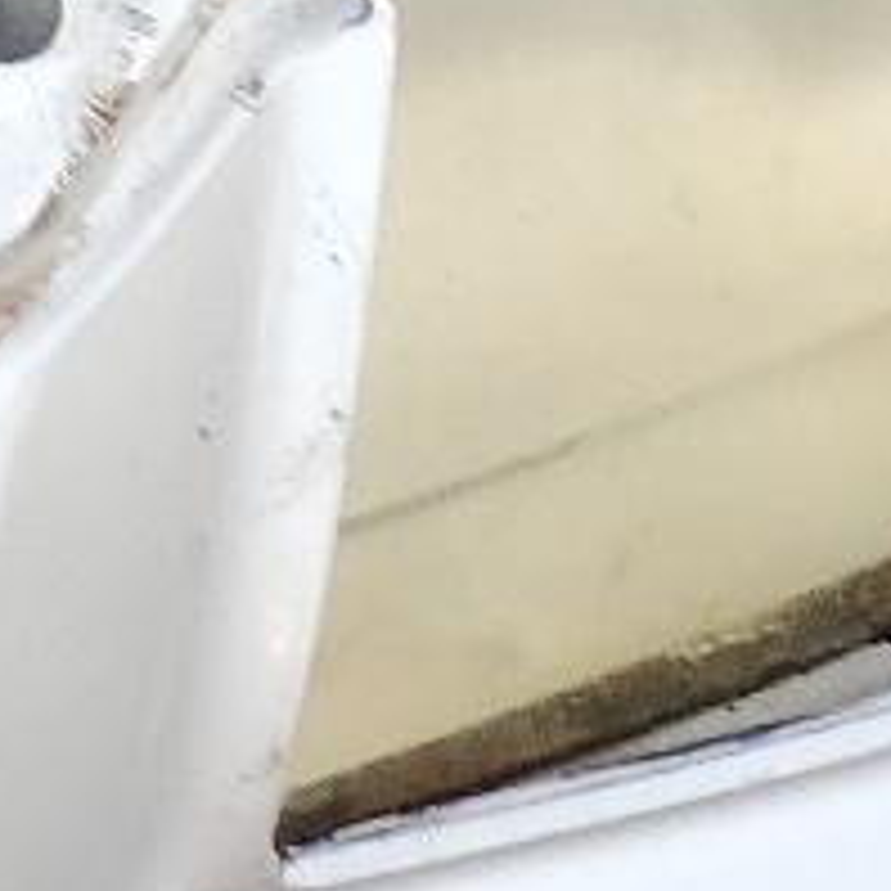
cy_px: -1534
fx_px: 5417
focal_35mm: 186
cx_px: -2542
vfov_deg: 8.3
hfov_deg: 7.2
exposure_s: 1/217
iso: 50
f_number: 1.5
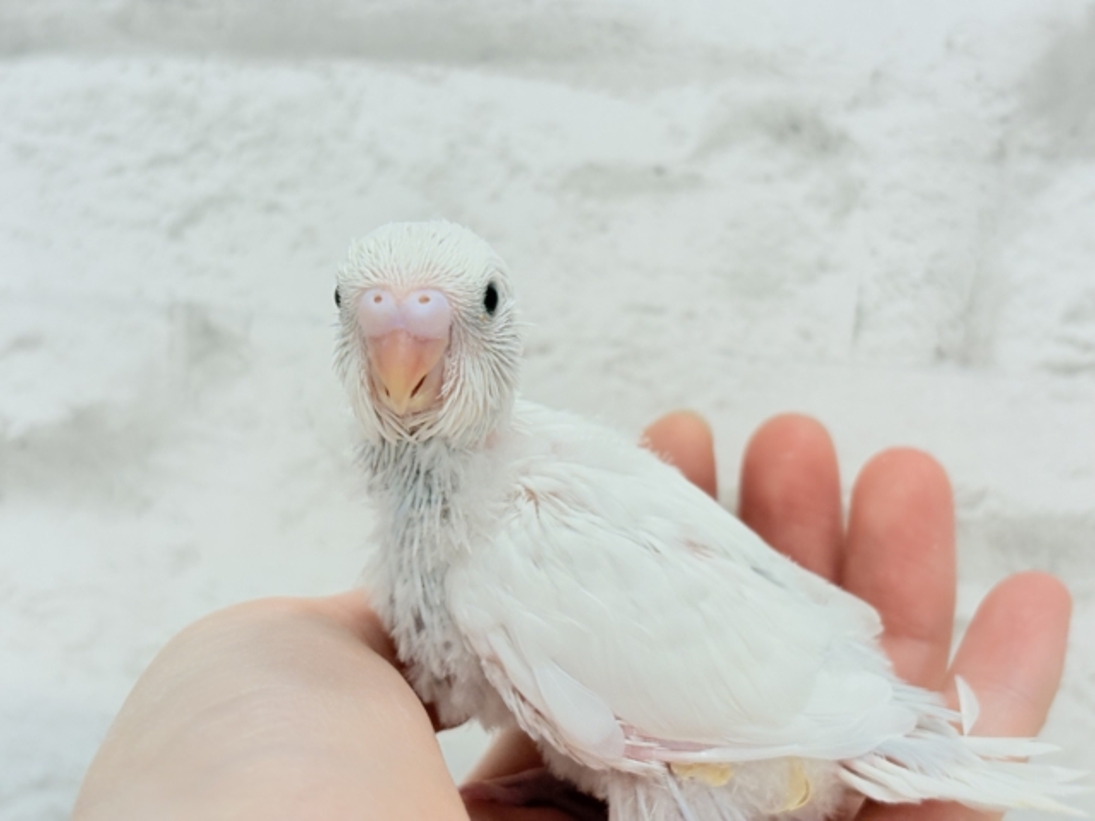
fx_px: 1645
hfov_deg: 36.8
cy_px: 410
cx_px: 548
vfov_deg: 28.0
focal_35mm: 52
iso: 80
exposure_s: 1/100
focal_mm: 5.96
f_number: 1.6
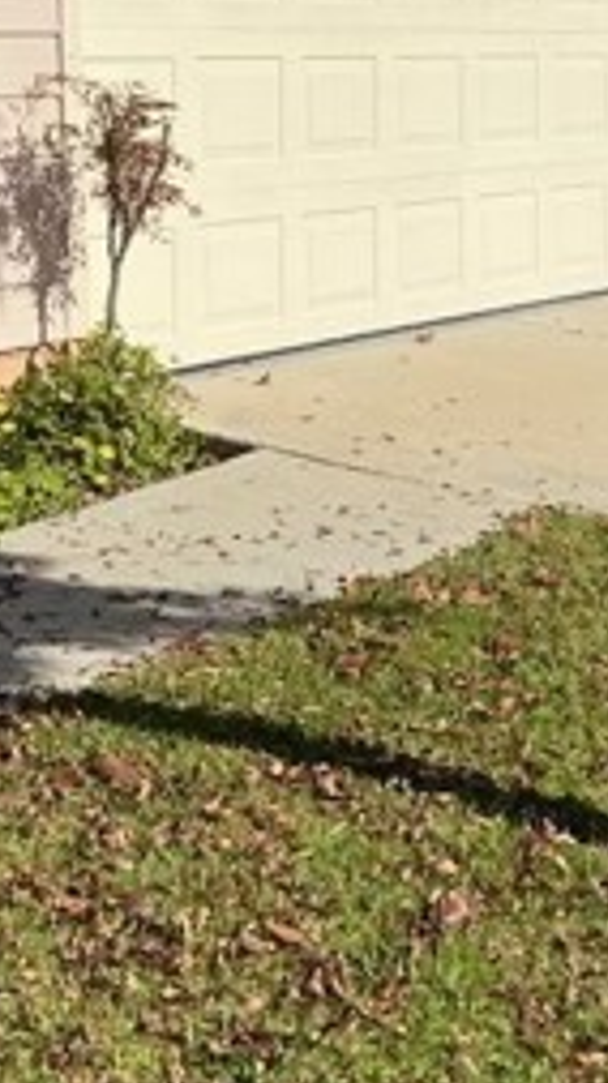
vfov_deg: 25.4
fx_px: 2297
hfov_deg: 15.1
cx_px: 206
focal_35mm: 80
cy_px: 39
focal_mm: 3
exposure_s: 1/3534
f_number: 1.8
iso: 25
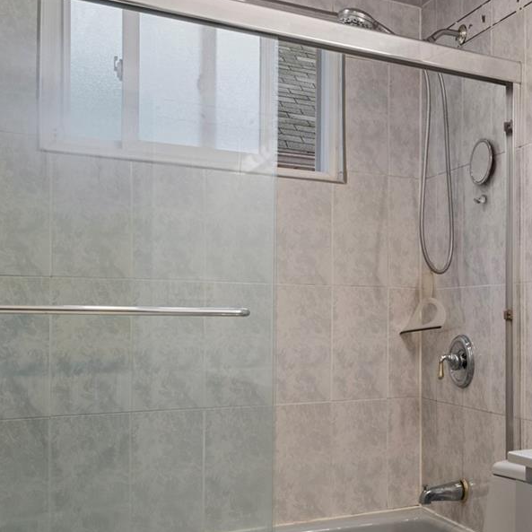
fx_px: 765
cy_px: 327
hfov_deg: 33.8
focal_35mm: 44
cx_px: 573
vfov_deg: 38.1
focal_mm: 15
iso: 640
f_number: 8
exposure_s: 1/6
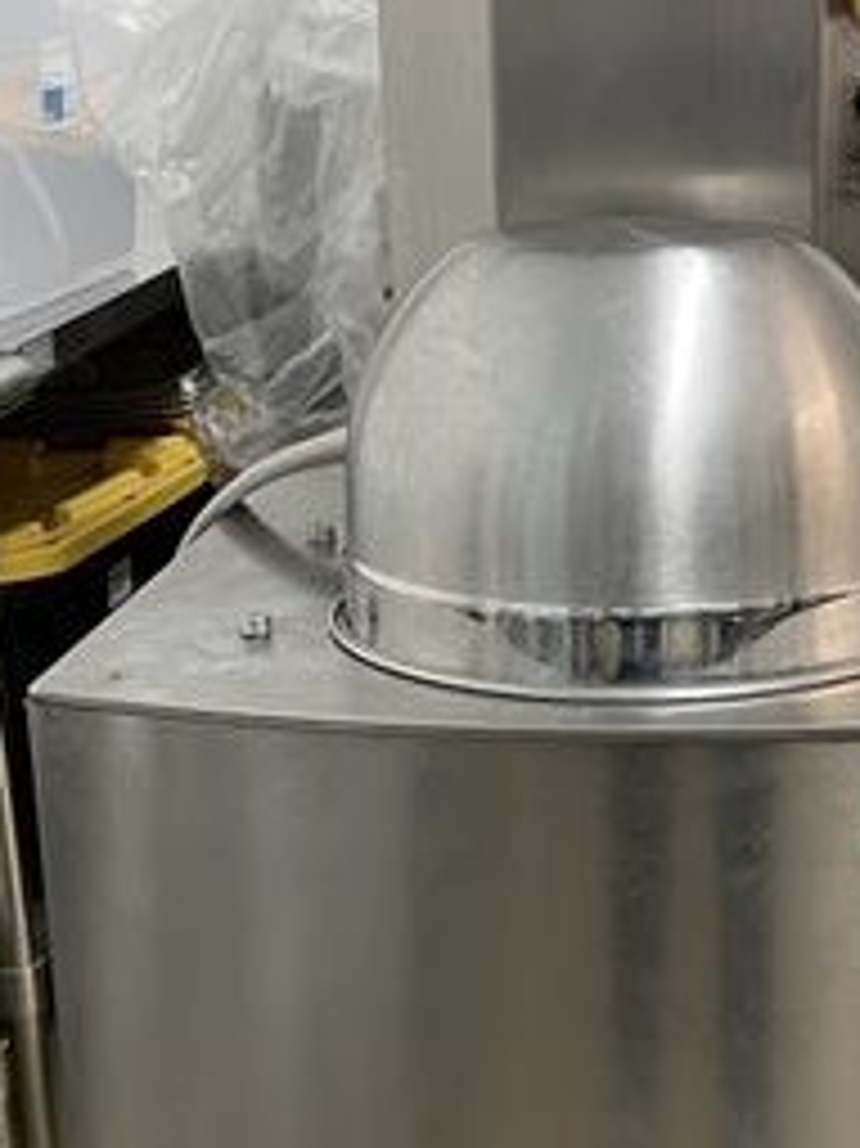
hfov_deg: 21.5
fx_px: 2254
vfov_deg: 28.4
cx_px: 585
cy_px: 741
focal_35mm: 68
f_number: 1.6
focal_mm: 4.2
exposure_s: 1/60
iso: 80
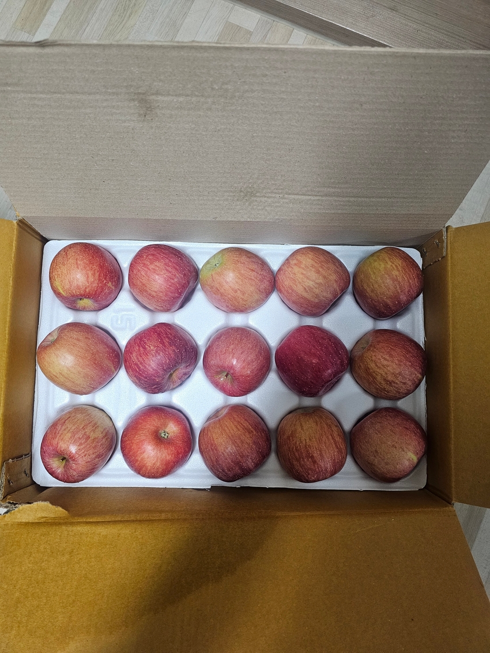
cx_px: 245
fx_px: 434
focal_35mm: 23
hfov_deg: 58.9
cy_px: 326
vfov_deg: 73.9
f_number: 1.7
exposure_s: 1/120
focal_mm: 6.3
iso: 400
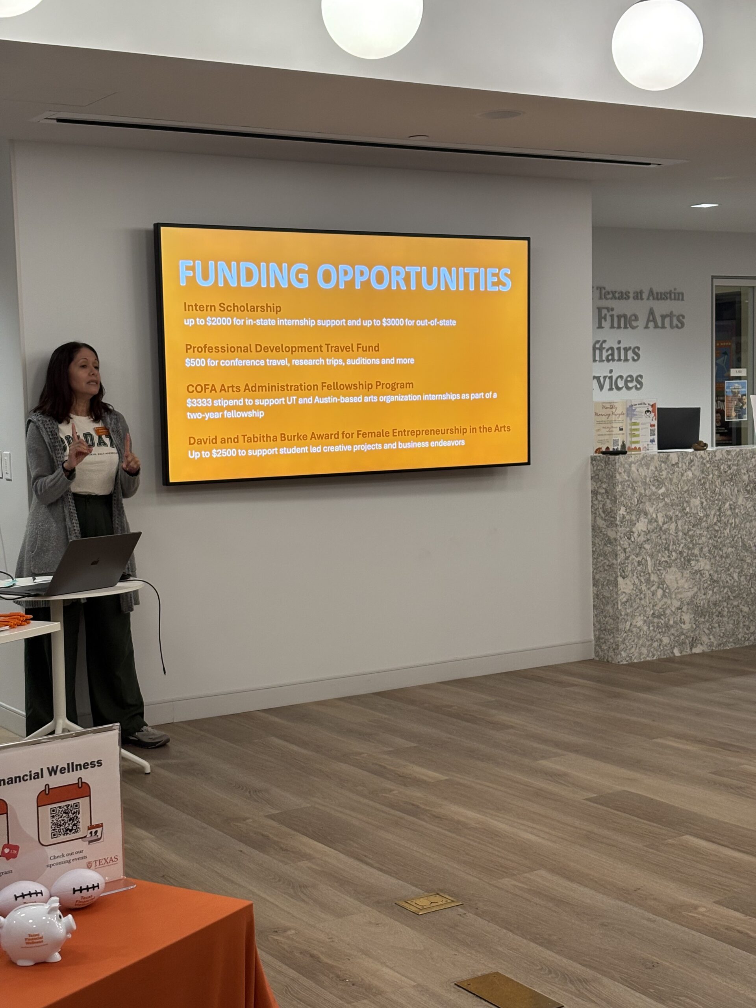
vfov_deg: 36.8
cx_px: 378
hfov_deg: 28.0
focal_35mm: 52
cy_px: 504
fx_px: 1514
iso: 80
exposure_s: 1/60
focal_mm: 5.96
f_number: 1.6
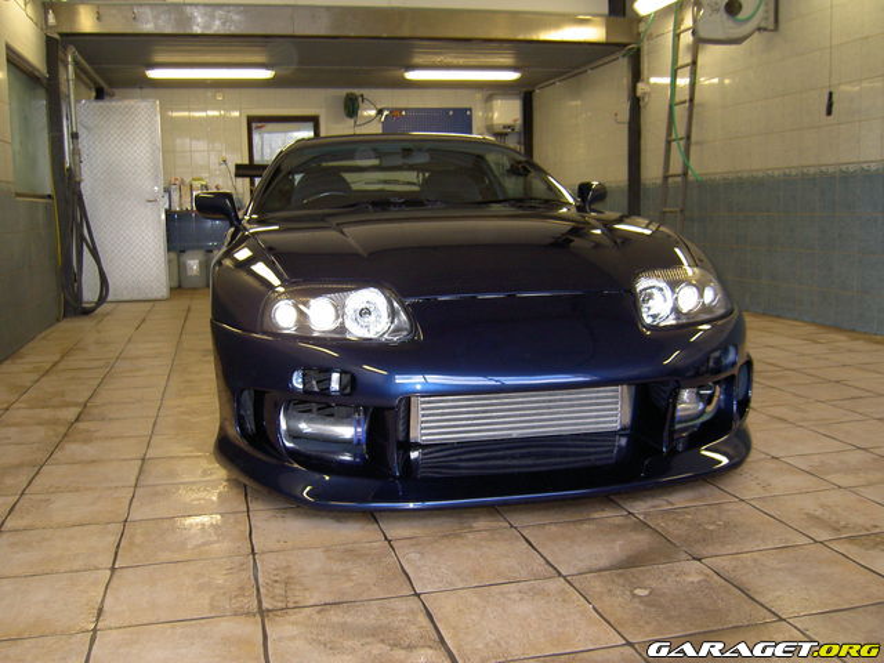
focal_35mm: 34
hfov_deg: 54.0
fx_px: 868
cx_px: 442
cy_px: 332
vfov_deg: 41.8
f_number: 2.8
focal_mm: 5.6
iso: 100
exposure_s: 1/60
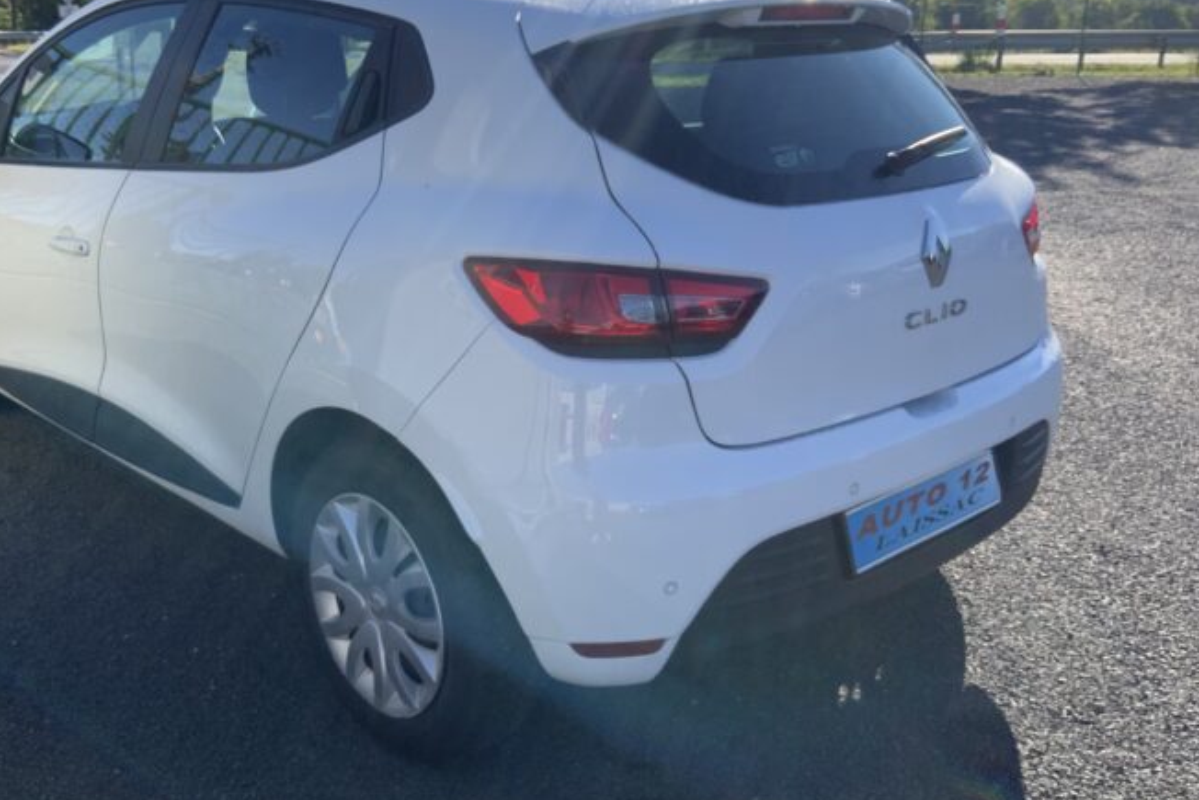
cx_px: 493
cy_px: 375
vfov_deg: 35.9
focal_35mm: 37
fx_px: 1232
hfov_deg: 51.6
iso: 16
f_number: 1.8
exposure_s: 1/929
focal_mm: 3
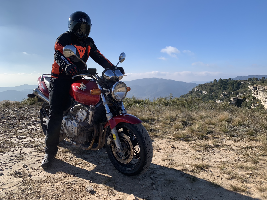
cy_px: 100
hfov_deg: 67.3
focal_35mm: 26
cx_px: 134
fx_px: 201
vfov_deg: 53.1
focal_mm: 4.25
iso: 25
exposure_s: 1/2421
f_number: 1.8
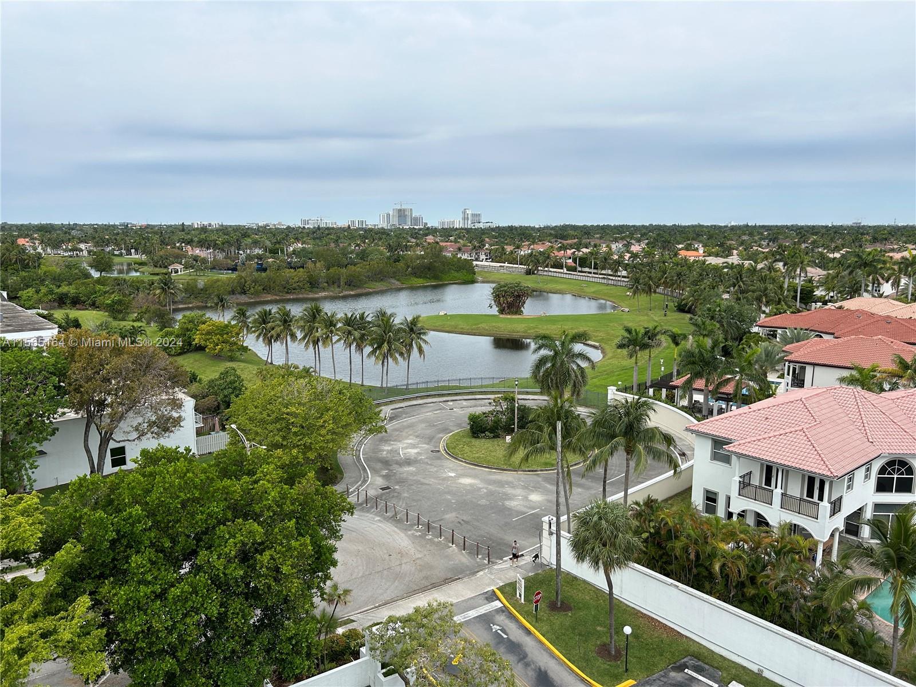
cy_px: 344
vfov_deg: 53.1
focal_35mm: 26
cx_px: 458
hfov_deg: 67.3
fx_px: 688
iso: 50
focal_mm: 5.7
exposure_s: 1/4274
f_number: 1.5
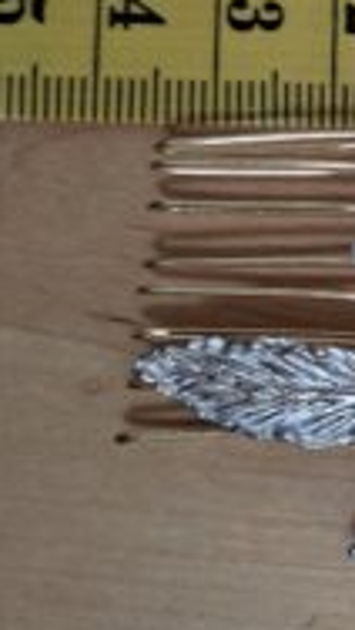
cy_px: 245
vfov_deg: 26.4
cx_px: 780
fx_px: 1336
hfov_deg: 12.6
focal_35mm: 80
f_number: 1.8
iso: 320
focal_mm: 5.54
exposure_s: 1/50
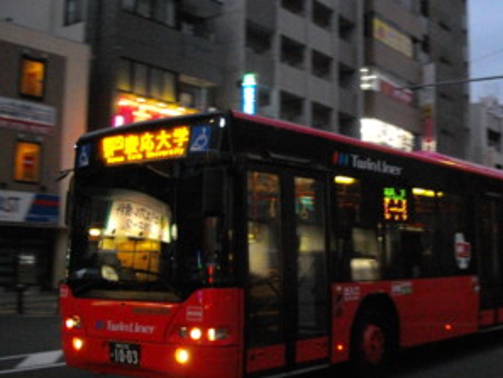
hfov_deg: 39.7
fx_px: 683
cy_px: 207
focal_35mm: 47
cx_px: 352
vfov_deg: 30.9
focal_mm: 5.7
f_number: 2.9
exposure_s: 1/40
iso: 800
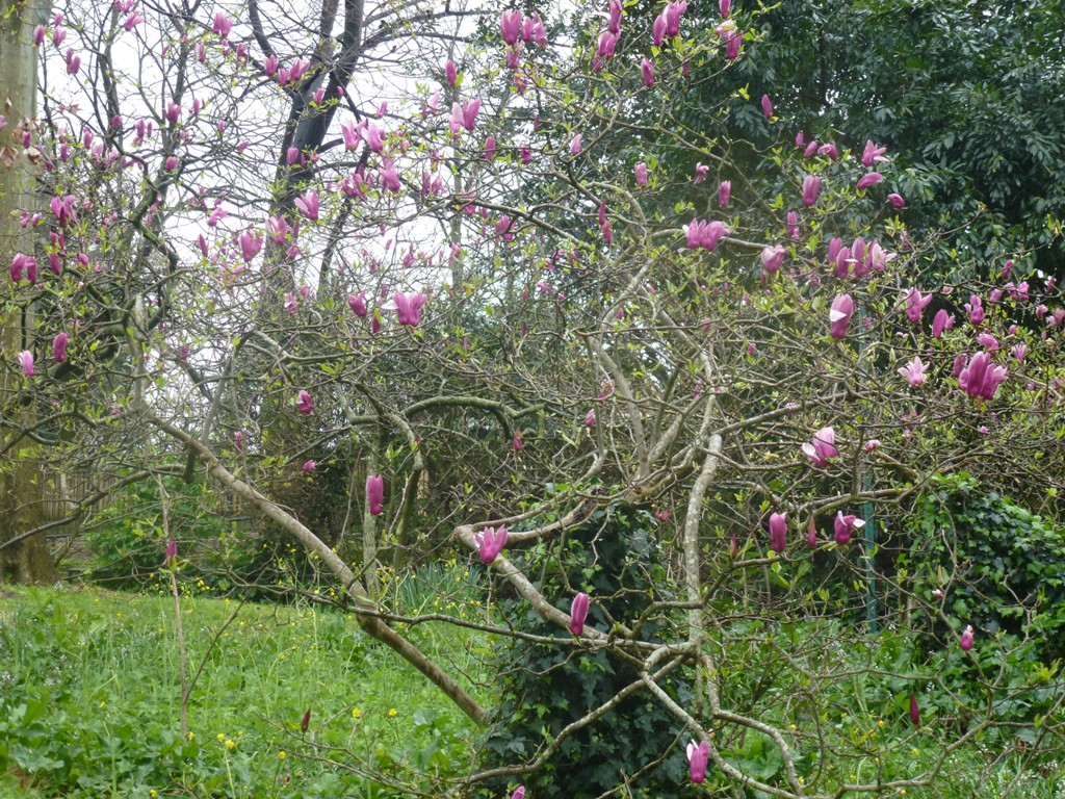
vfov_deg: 20.7
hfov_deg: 27.4
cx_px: 532
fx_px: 2184
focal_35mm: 71
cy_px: 400
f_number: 4.7
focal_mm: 12.7
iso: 200
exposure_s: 1/80
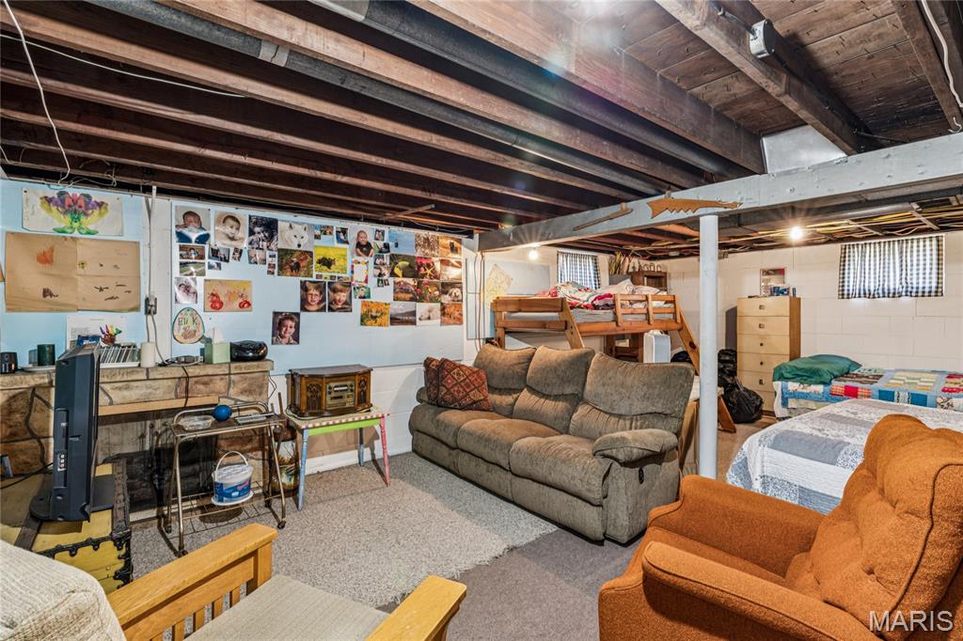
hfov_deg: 94.0
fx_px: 449
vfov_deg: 71.0
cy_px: 320
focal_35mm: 17
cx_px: 482
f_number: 13
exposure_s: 2
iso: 200
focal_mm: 16.8
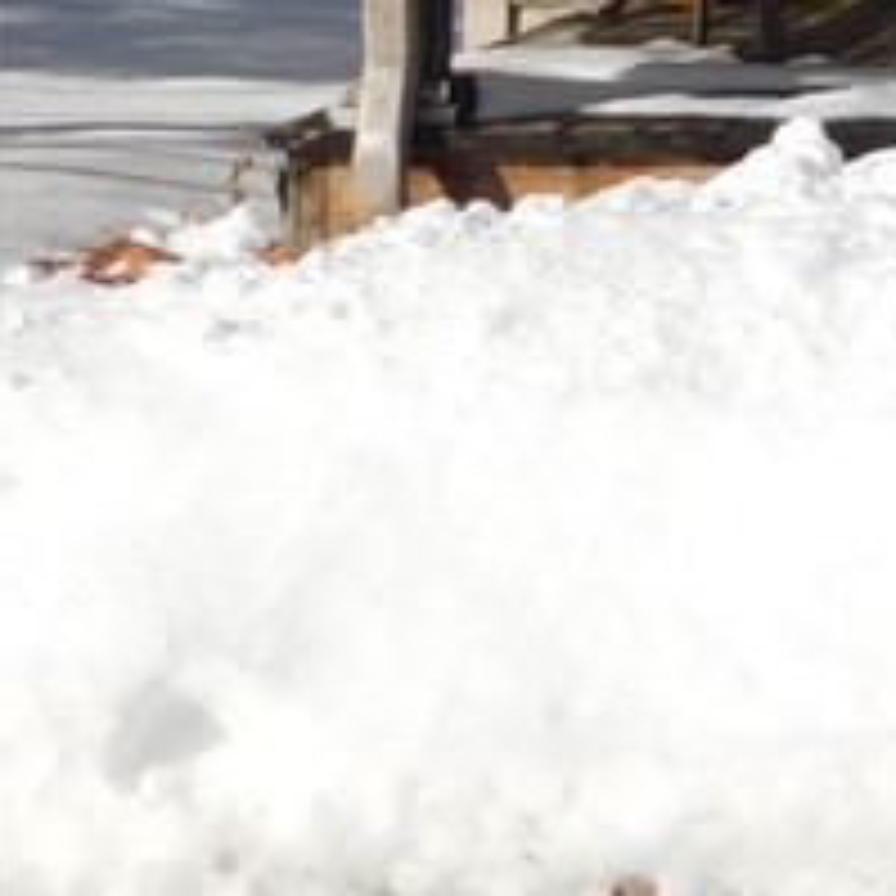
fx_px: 4803
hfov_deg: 9.3
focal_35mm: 164
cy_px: -761
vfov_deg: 10.0
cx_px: 2292
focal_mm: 6.3
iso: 125
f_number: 7
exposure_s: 1/500
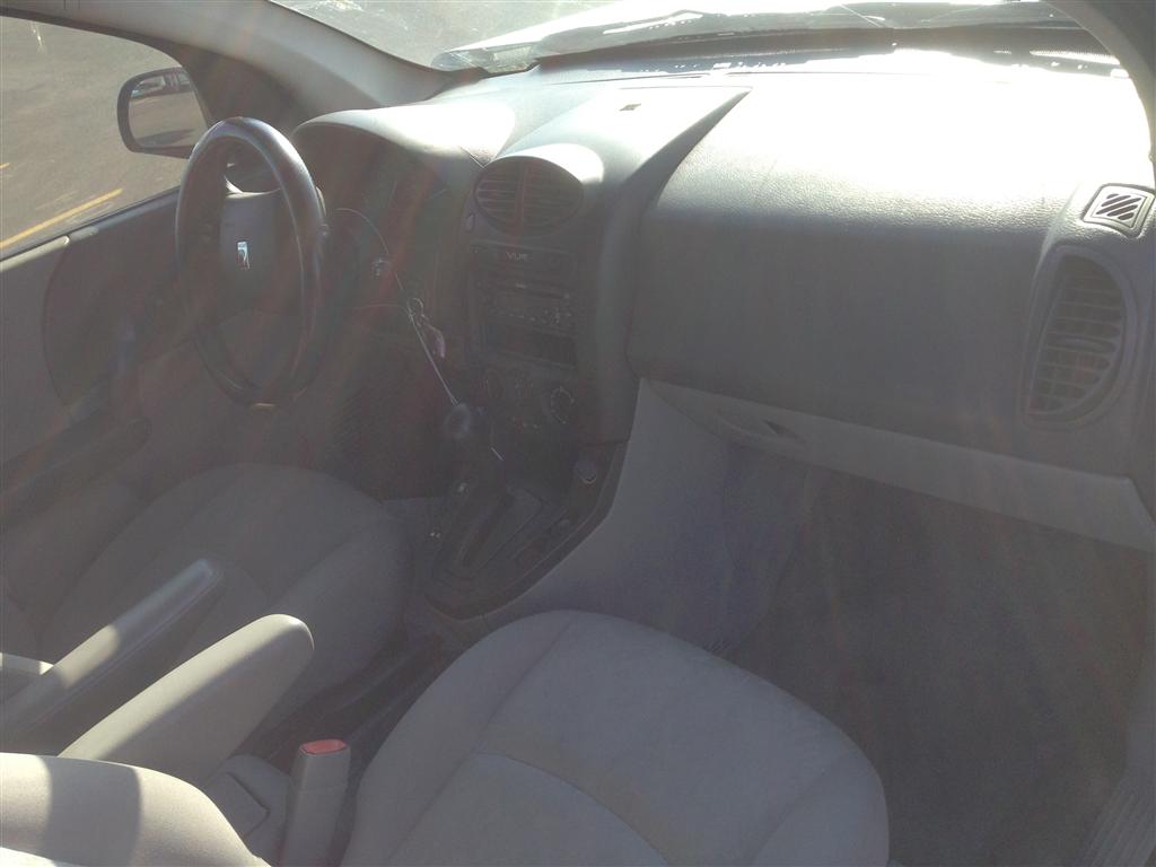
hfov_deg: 55.4
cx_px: 578
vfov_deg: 42.9
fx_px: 1102
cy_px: 434
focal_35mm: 33
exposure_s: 1/235
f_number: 2.4
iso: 50
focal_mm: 4.13
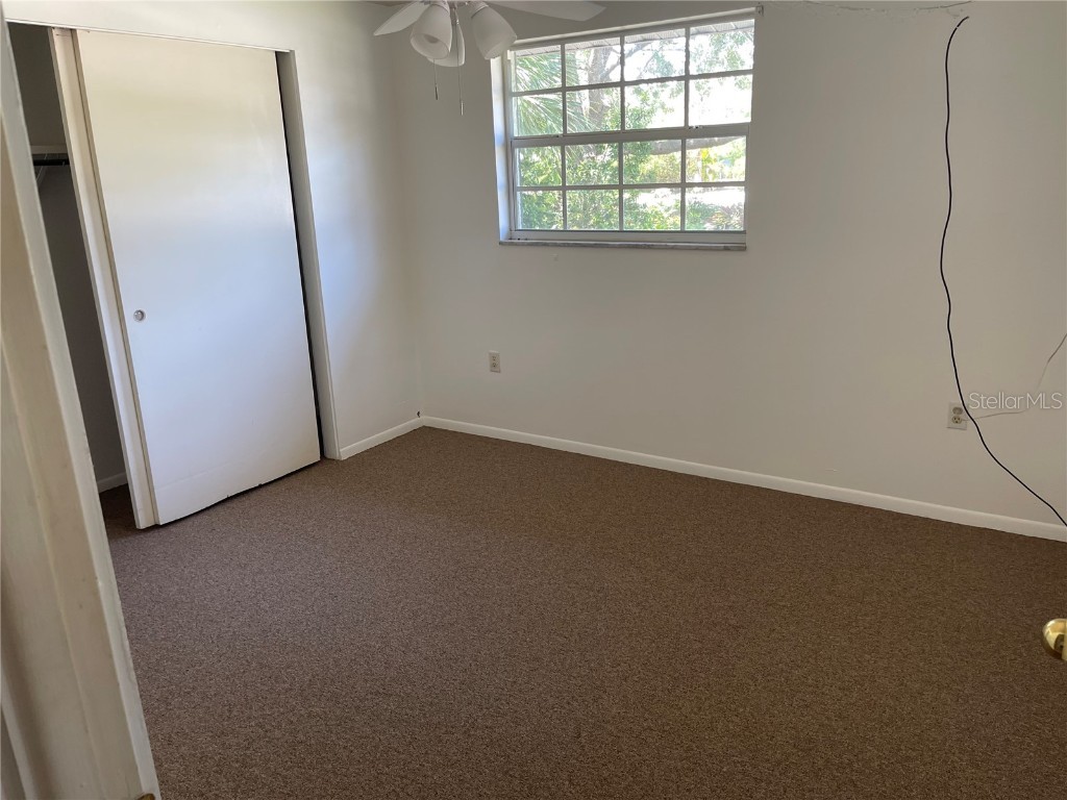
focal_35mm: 26
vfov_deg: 53.1
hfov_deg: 67.3
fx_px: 801
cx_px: 534
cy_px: 400
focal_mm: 5.1
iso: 125
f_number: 1.6
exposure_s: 1/100
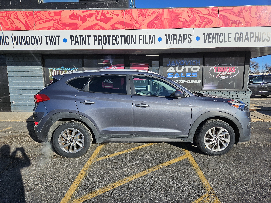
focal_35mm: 23
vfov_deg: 58.9
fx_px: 180
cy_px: 102
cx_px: 136
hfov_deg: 73.9
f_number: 1.8
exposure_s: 1/2180
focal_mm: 5.4
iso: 25
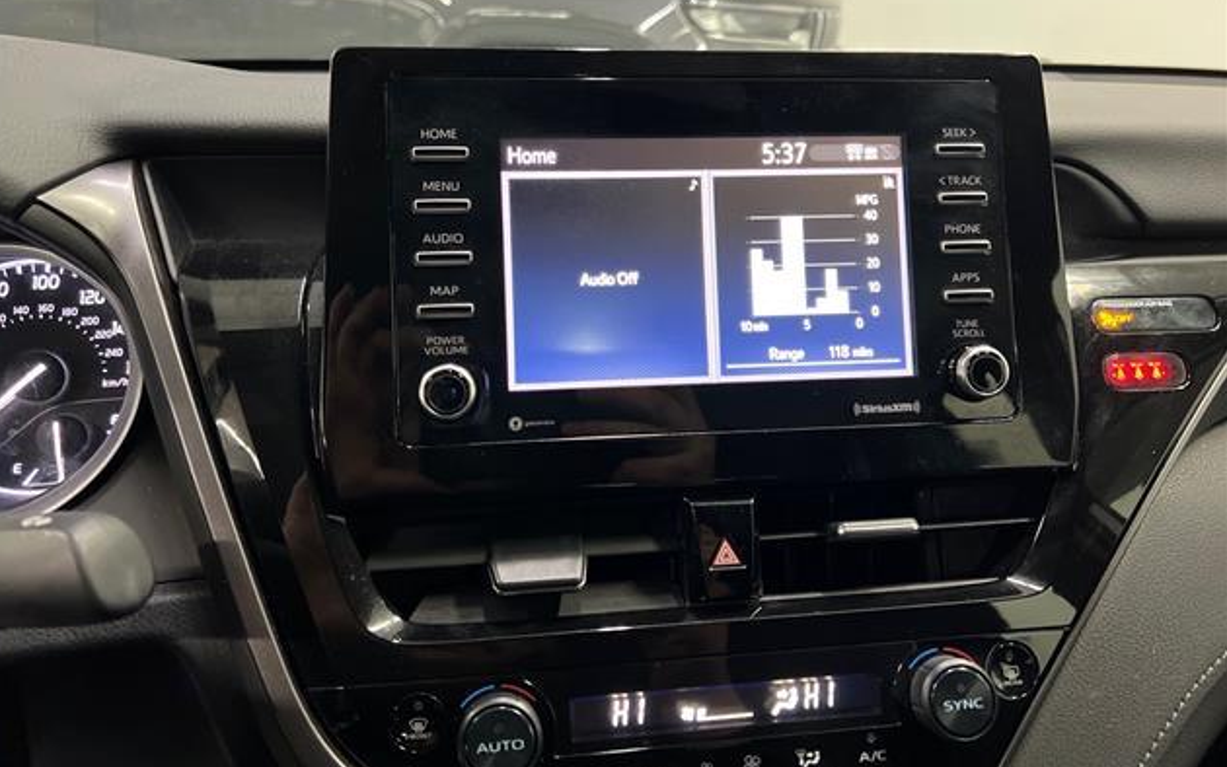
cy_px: 315
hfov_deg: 66.5
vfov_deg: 44.4
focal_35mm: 28
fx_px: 936
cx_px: 606
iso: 640
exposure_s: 1/30
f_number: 1.5
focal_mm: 5.7
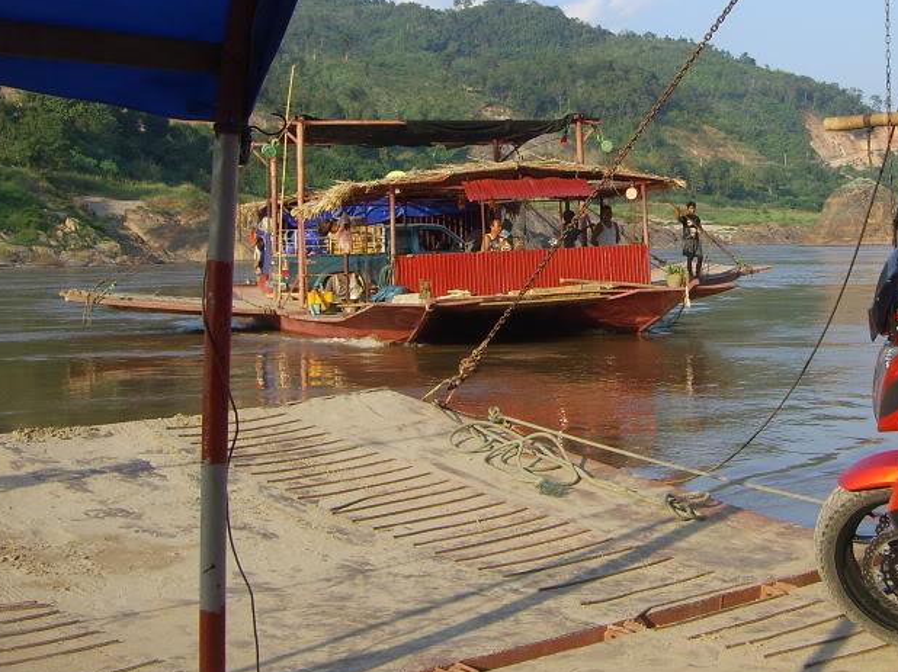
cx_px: 674
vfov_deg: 23.2
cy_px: 226
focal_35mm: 63
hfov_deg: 30.2
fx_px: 1634
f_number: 6.4
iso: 50
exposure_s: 1/200
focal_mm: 7.8
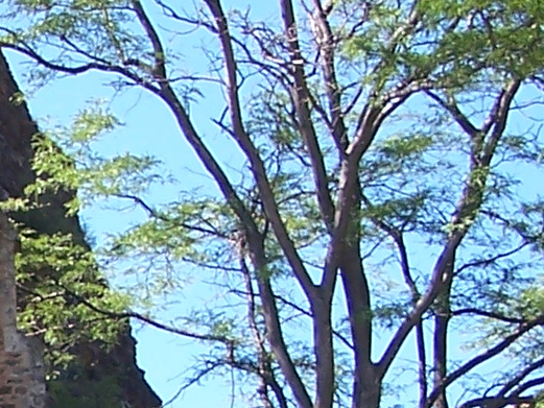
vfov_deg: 7.8
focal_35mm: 190
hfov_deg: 10.0
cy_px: 486
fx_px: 2987
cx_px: -353
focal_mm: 7.1
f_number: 2.8
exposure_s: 1/350
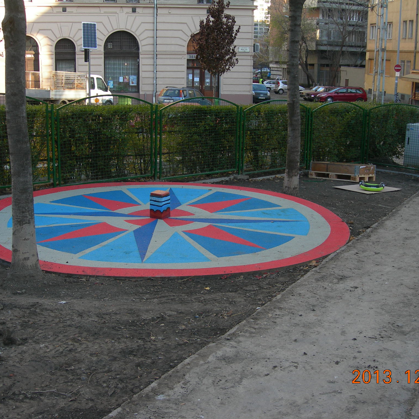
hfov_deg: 37.6
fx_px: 616
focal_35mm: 45
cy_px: 210
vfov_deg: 37.6
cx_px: 213
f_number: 2.8
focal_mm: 7.8
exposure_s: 1/124
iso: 50
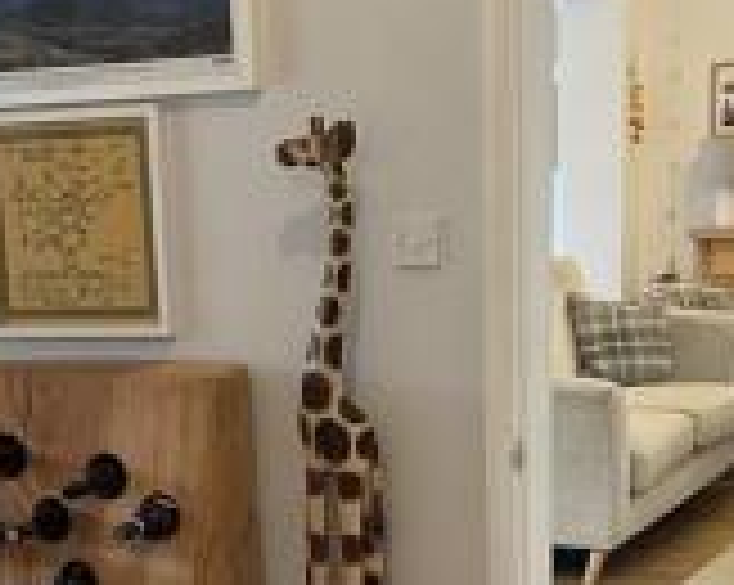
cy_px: 641
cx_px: 263
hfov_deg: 21.0
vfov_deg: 16.4
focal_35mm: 91
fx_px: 1974
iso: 160
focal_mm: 4.2
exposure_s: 1/50
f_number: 1.6
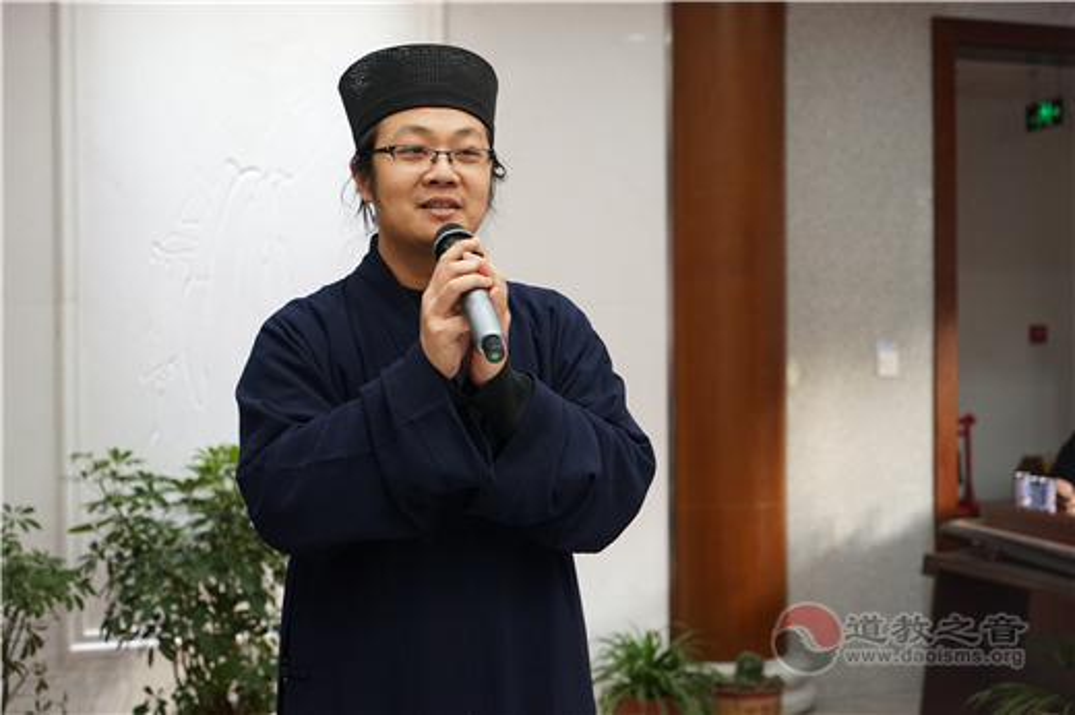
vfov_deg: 24.2
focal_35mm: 56
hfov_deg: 35.7
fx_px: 1671
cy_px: 358
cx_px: 538
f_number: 4
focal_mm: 56
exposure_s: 1/60
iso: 1250
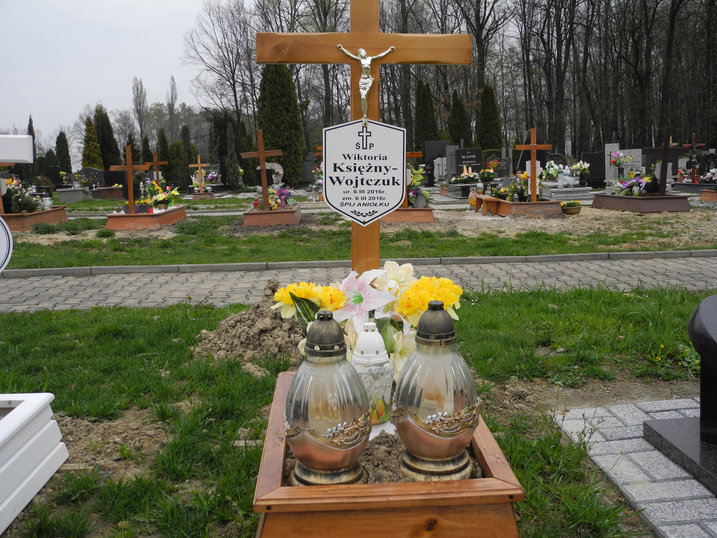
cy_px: 269
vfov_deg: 40.7
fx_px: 725
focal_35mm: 35
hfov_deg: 52.6
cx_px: 358
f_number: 3.2
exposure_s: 1/400
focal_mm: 7.4
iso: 100
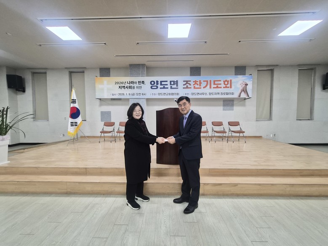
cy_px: 123
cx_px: 164
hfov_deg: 106.2
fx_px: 123
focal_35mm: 13
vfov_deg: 89.9
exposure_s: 1/60
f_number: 2.2
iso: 200
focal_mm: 1.7
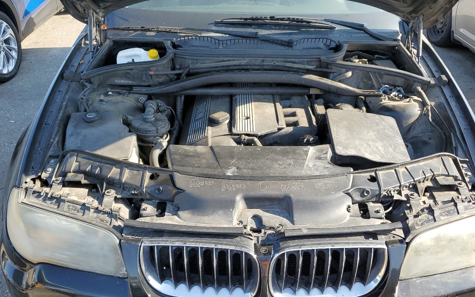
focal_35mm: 34
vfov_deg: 37.1
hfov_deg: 56.6
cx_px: 255
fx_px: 440
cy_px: 181
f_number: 1.5
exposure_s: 1/556
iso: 50
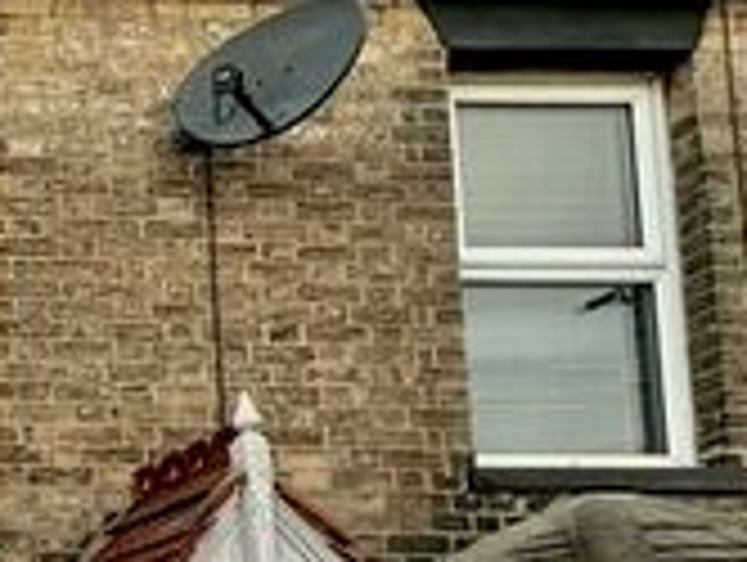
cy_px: 785
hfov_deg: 22.3
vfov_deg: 21.7
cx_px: -540
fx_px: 1275
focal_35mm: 59
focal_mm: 2.22
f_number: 2.2
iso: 125
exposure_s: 1/99
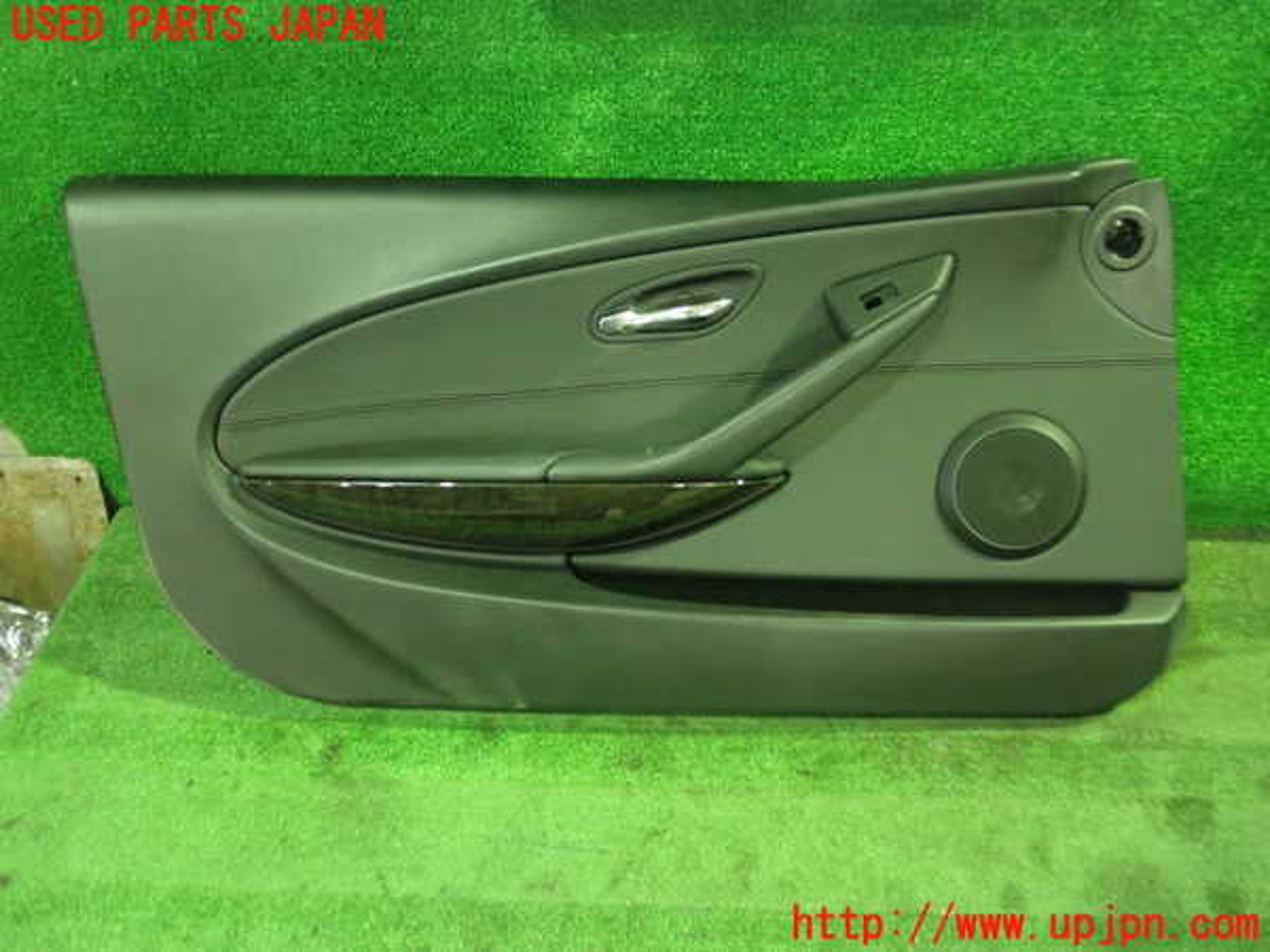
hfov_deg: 60.0
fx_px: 1101
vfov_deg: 46.8
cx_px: 635
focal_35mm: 30
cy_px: 476
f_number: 2.3
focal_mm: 5.5
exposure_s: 1/30
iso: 1250
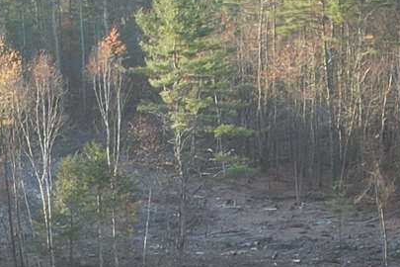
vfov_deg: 7.6
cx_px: 158
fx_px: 1855
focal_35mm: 167
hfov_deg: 12.3
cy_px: 683
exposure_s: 1/320
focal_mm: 8.38
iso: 140
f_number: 2.8
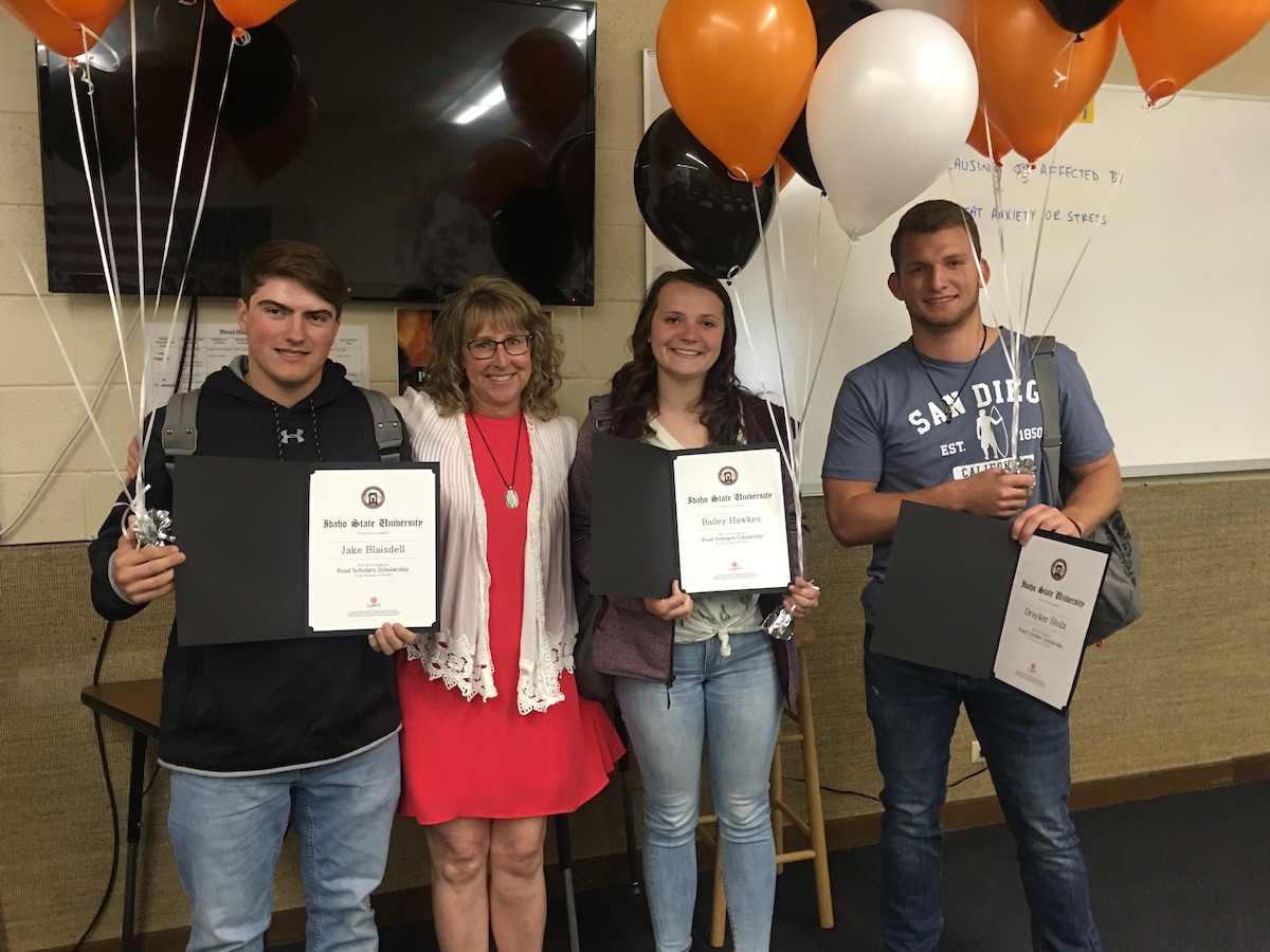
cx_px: 635
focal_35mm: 29
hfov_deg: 61.7
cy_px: 476
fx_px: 1064
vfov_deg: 48.2
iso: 100
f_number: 2.2
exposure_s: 1/10
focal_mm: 4.15
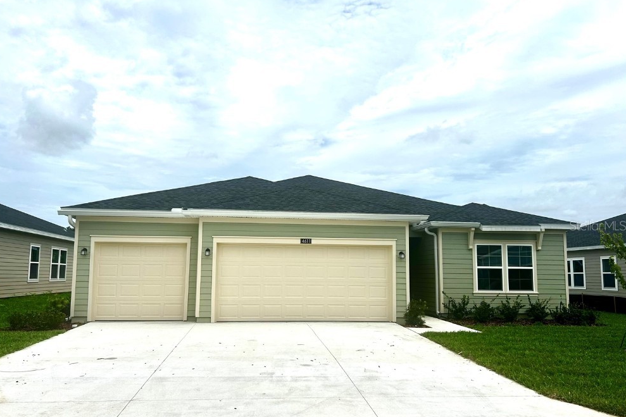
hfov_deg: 65.5
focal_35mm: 28
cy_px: 225
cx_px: 305
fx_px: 487
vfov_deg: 46.3
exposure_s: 1/11364
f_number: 1.5
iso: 50
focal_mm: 5.7
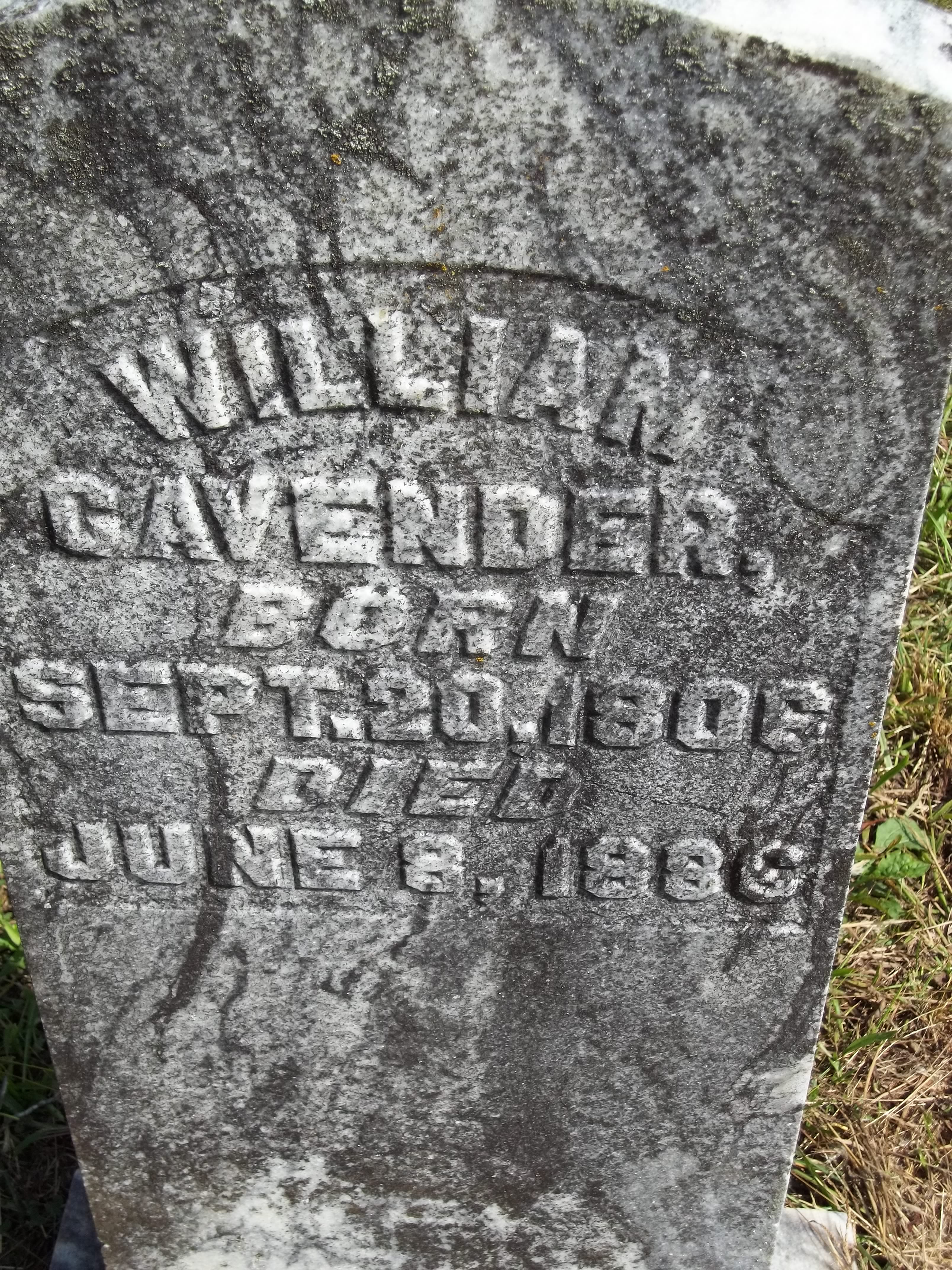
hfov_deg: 29.7
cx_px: 476
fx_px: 1797
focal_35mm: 49
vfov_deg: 38.9
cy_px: 635
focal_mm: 8.8
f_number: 3.6
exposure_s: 1/640
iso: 64
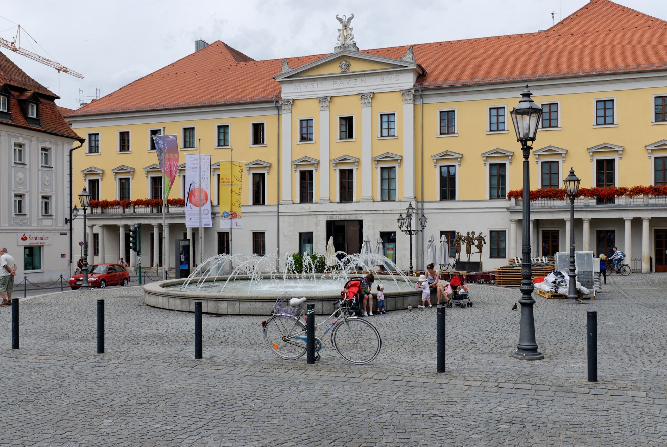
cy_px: 224
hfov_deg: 53.1
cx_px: 334
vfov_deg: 37.0
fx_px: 668
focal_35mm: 36
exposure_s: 1/250
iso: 100
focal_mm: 24
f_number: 8
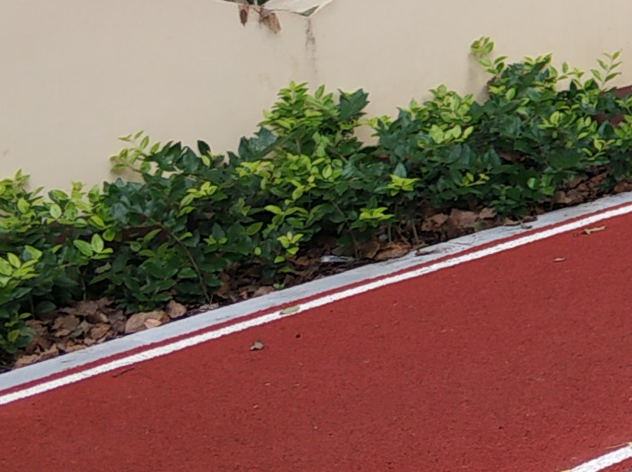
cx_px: 1343
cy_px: -53
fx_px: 2408
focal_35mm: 132
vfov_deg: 11.1
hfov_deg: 12.7
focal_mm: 3.82
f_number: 1.8
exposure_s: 1/329
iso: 112
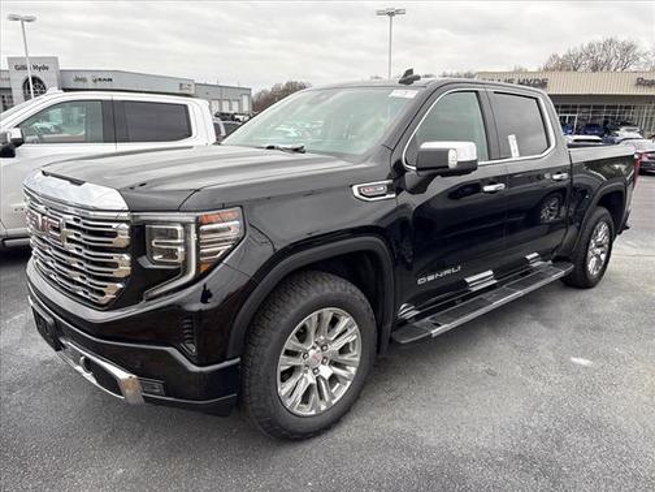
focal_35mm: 26
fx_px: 492
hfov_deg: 67.3
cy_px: 246
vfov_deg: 53.1
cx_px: 328
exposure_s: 1/417
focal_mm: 5.96
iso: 64
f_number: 1.6
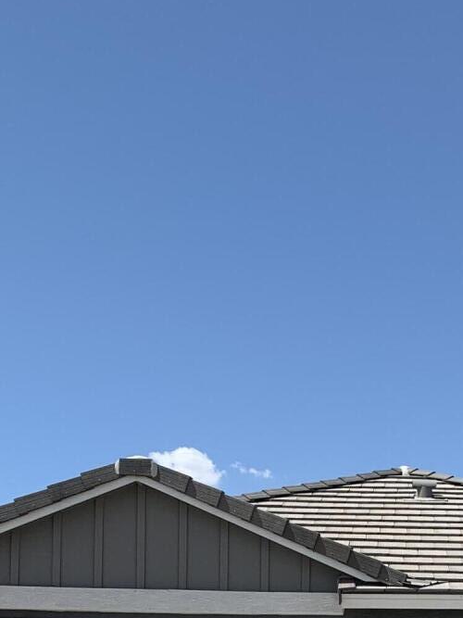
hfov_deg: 18.6
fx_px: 1391
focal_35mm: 78
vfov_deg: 22.9
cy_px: 751
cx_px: 413
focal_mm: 4.25
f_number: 1.8
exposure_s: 1/3086
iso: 25
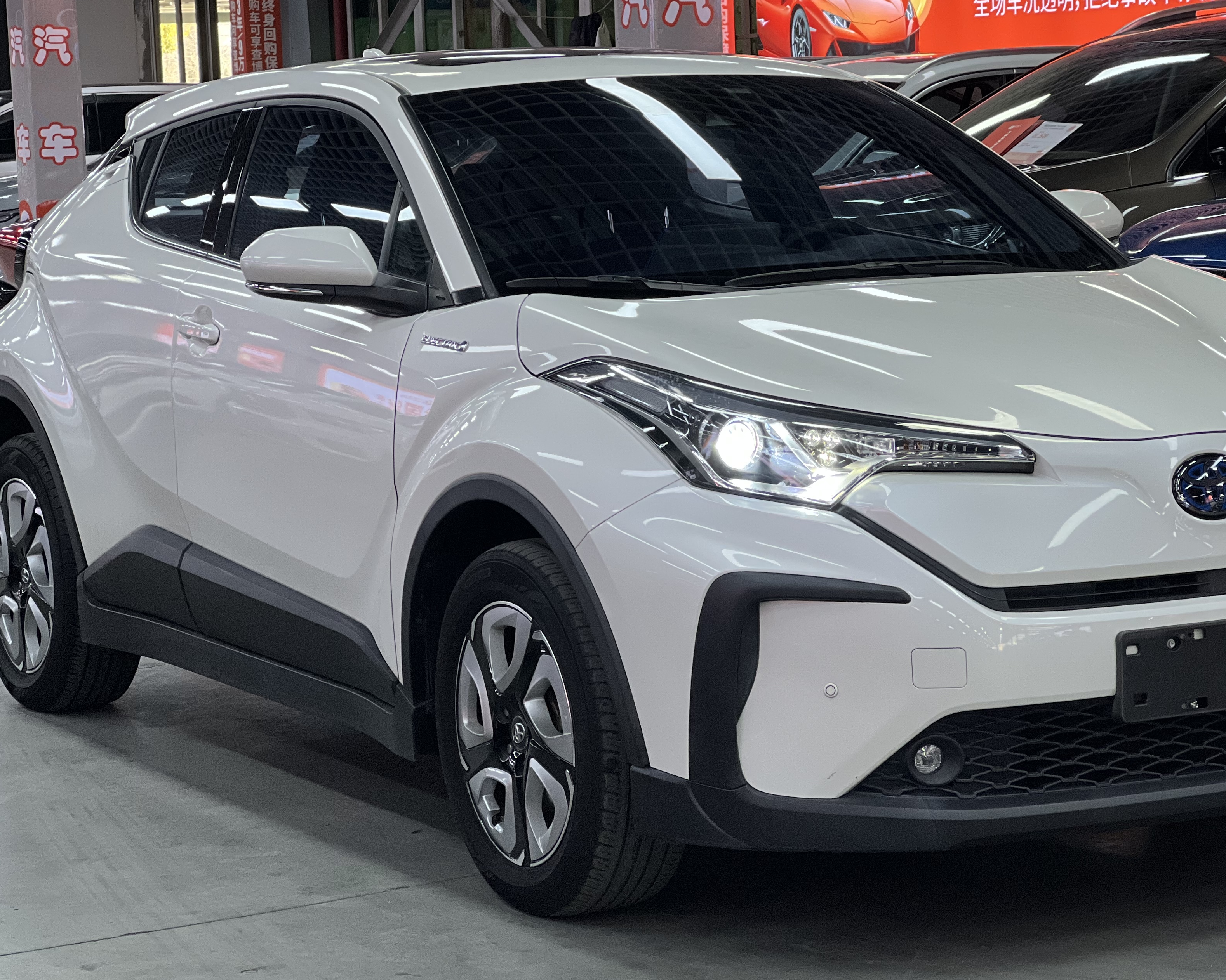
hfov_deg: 19.9
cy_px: 459
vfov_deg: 16.0
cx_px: 720
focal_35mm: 96
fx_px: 3483
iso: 250
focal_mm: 9
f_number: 2.8
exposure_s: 1/100
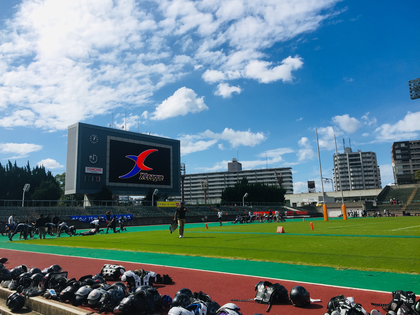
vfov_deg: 48.2
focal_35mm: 29
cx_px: 210
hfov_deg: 61.7
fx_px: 352
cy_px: 158
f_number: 2.2
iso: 32
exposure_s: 1/2825
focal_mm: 4.15
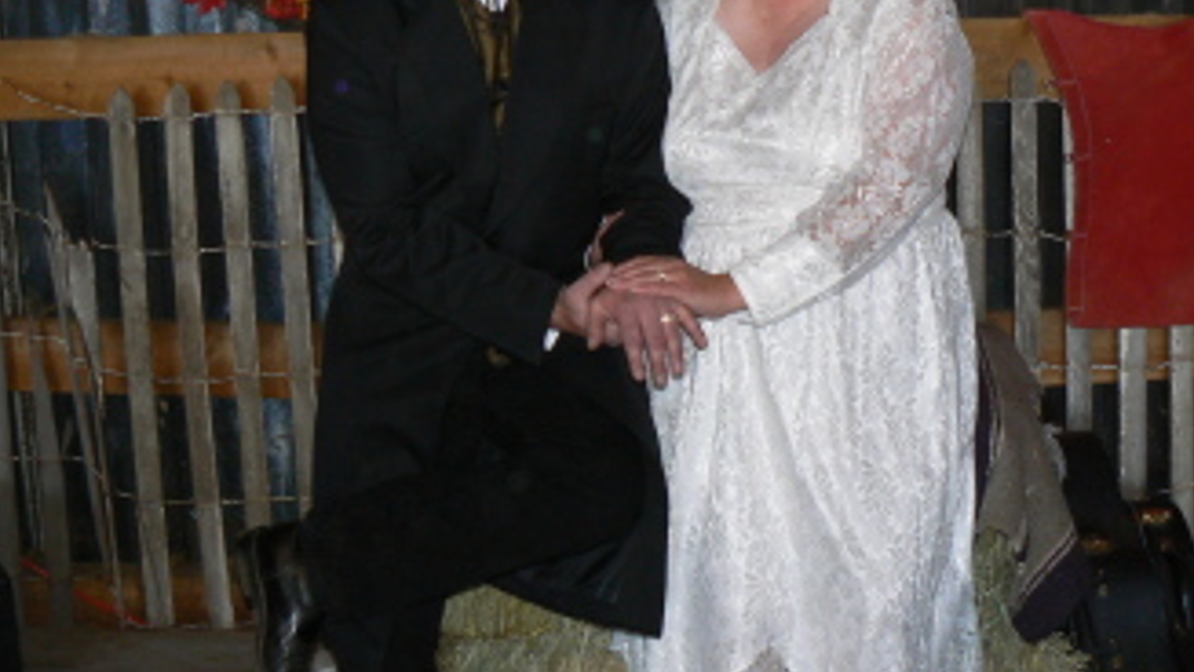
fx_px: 1710
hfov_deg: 38.5
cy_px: 217
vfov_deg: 22.1
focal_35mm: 54
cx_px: 602
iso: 100
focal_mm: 6
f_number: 2.8
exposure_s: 1/30
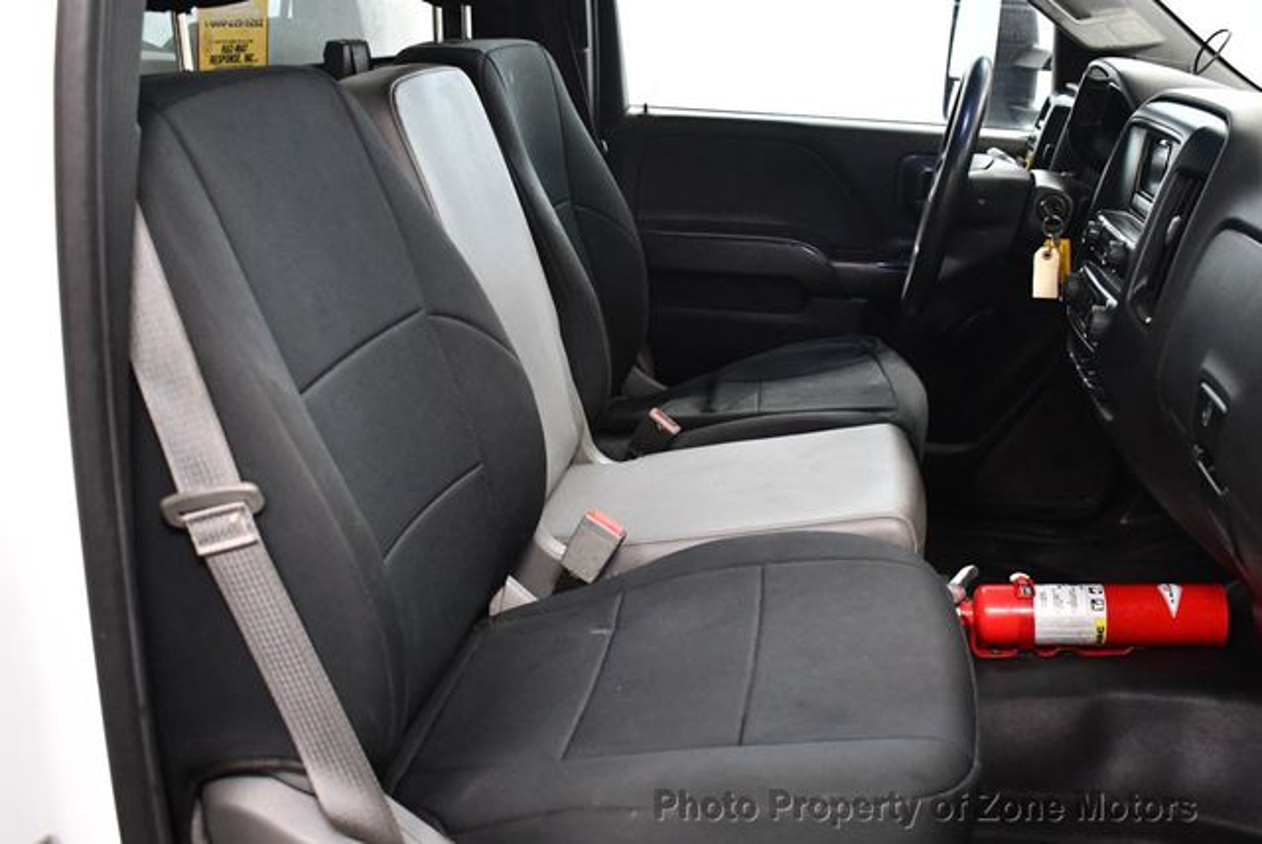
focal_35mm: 36
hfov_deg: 53.1
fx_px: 1263
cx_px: 631
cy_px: 422
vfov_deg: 36.9
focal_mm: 18
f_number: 3.5
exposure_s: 1/100
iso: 3200
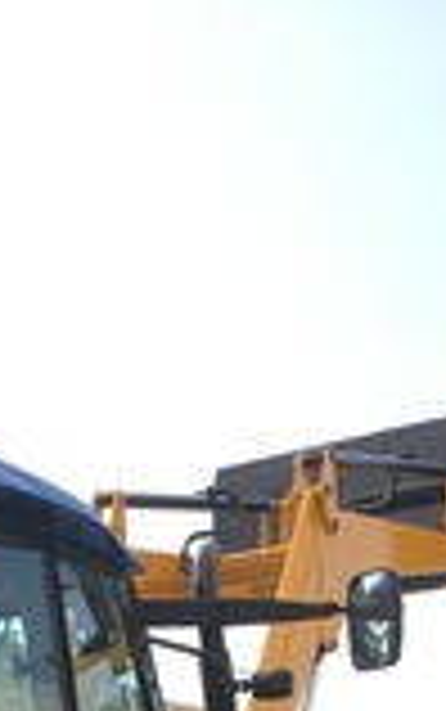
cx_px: -20
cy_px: 922
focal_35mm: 80
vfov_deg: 23.0
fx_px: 1553
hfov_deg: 16.0
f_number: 2.2
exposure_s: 1/769
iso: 25
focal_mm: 4.15
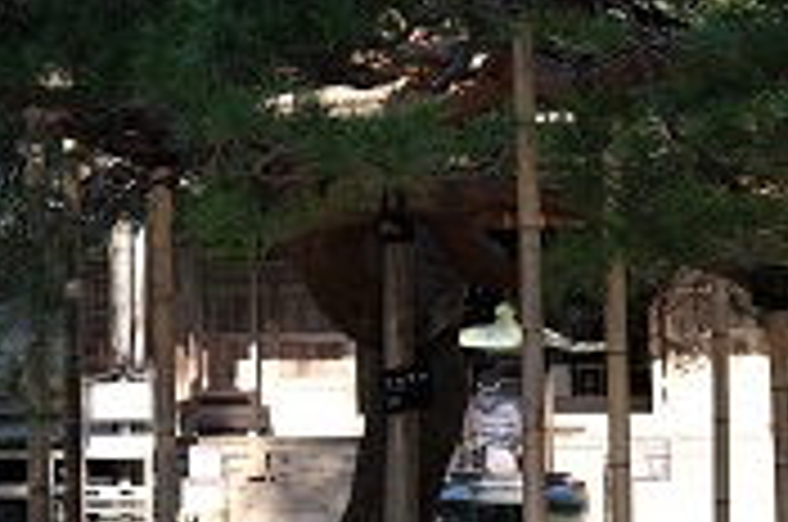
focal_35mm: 128
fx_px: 2797
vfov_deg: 10.6
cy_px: 18
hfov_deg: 15.9
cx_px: 176
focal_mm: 23.4
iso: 400
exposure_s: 1/250
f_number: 5
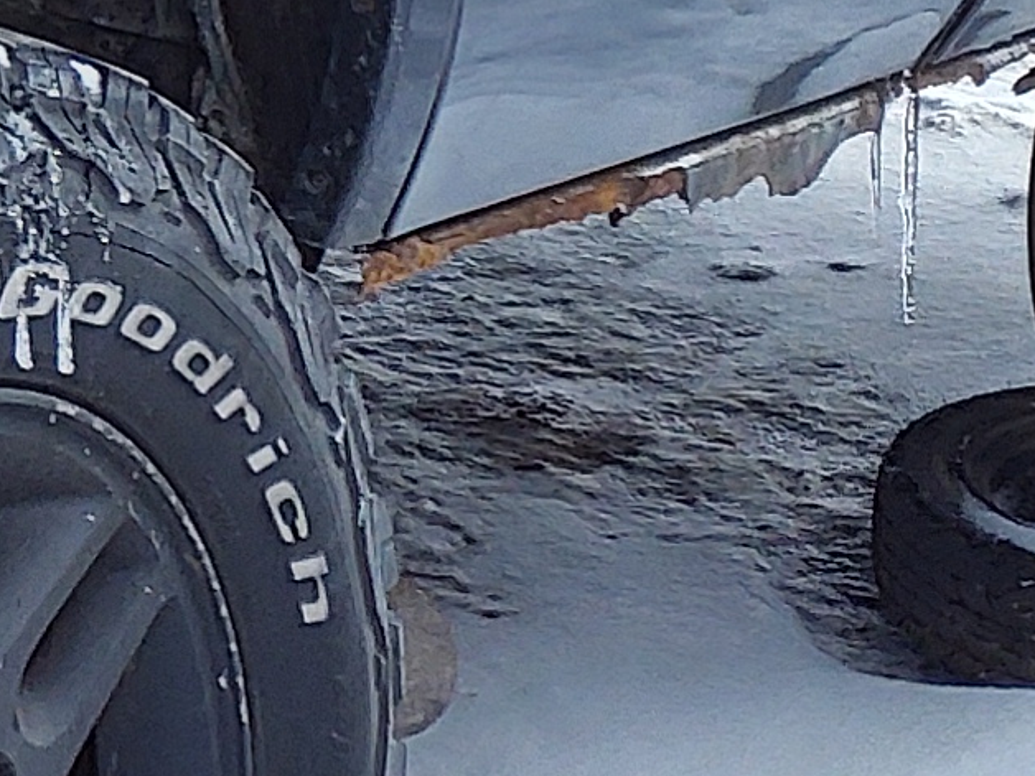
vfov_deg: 8.4
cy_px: -511
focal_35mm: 171
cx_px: -1084
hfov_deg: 10.5
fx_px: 5113
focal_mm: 3.58
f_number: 1.9
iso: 40
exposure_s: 1/308
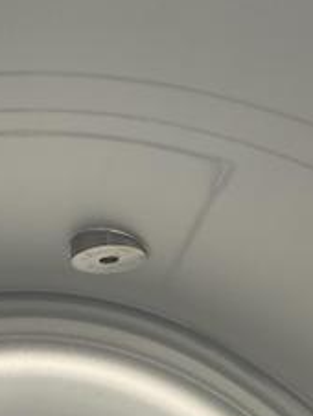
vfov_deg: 30.5
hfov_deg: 24.5
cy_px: 6
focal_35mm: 59
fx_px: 710
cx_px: 71
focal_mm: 3
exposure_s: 1/62
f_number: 1.8
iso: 64
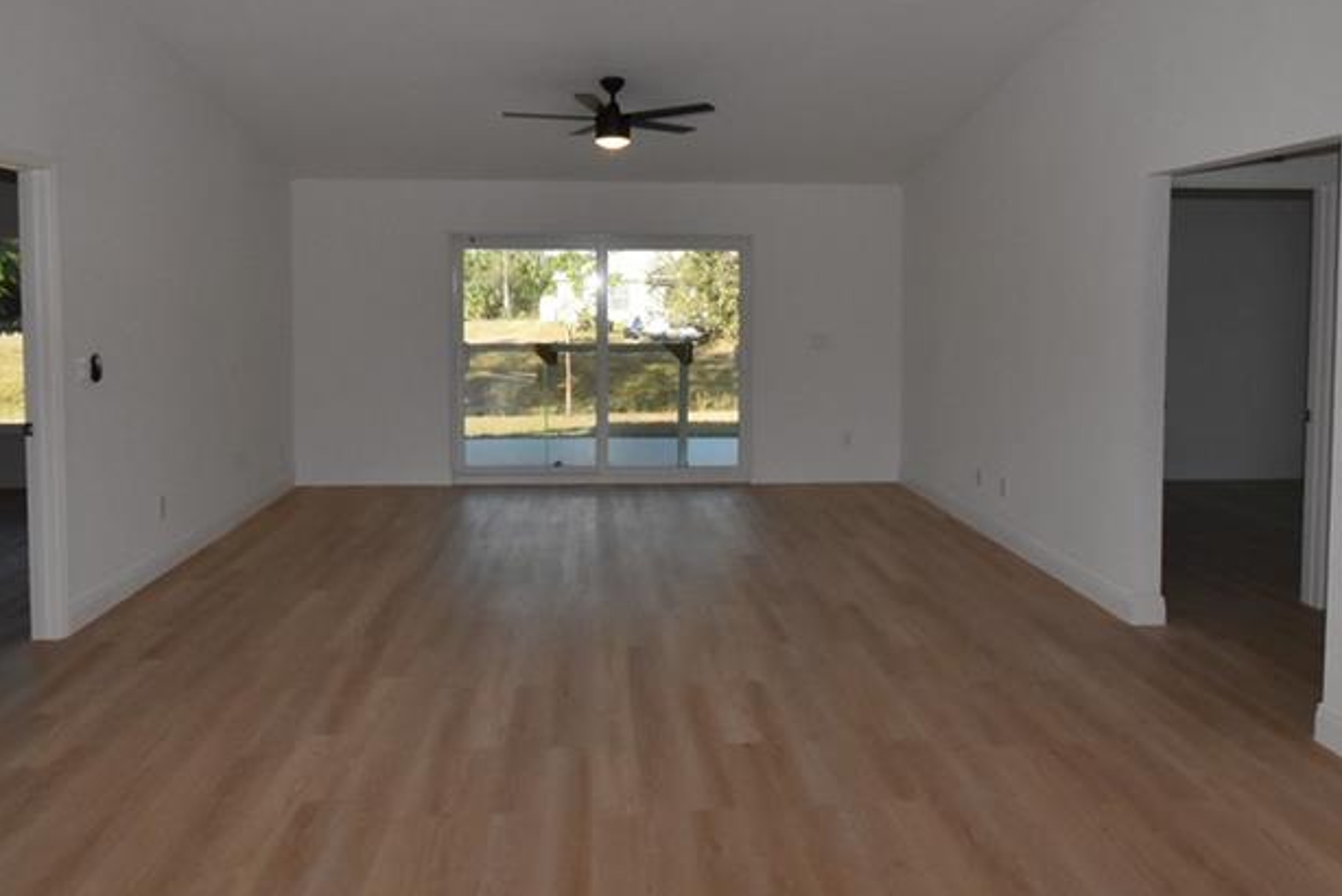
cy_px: 333
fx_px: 932
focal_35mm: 25
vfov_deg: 50.8
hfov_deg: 71.5
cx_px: 645
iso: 1600
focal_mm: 10
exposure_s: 1/200
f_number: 16
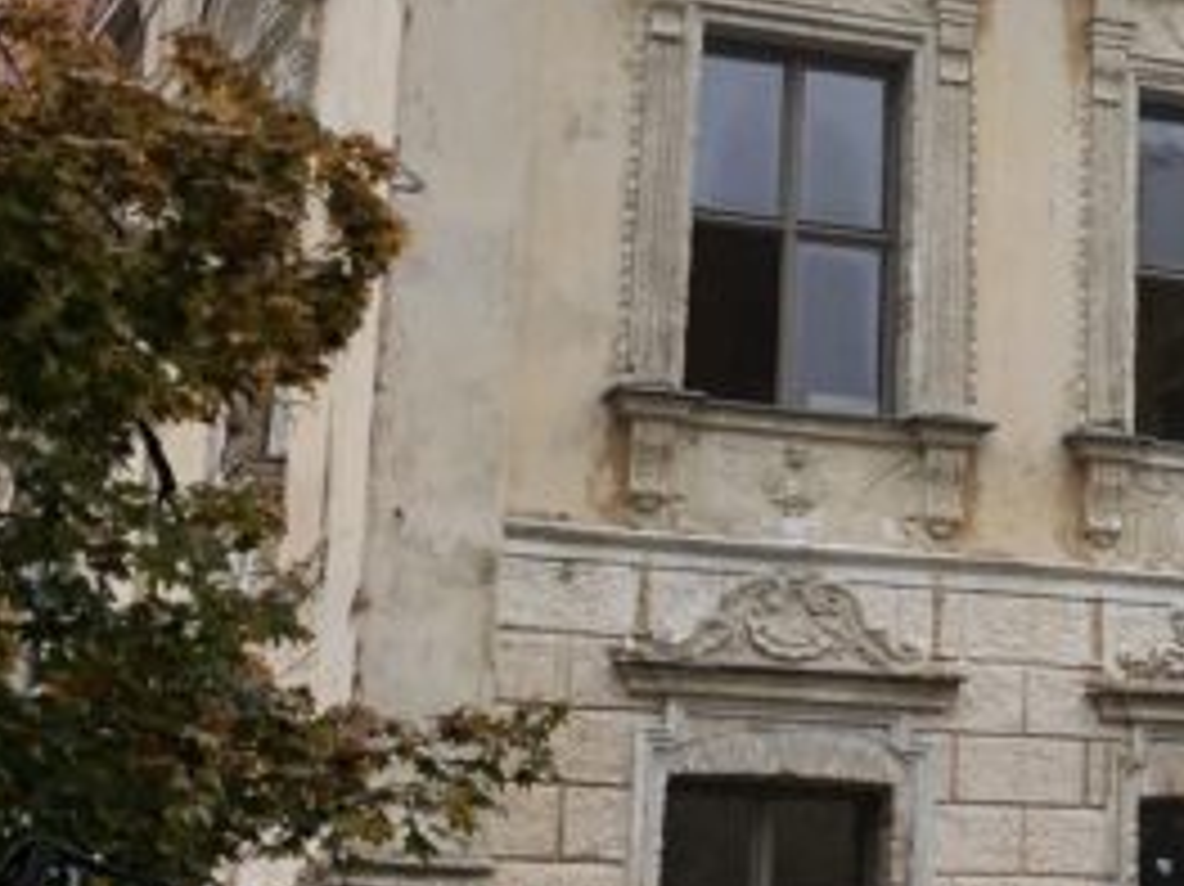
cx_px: 1697
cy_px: 157
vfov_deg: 13.5
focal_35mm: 109
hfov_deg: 16.6
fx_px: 3727
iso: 20
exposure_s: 1/198
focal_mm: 4
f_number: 1.8
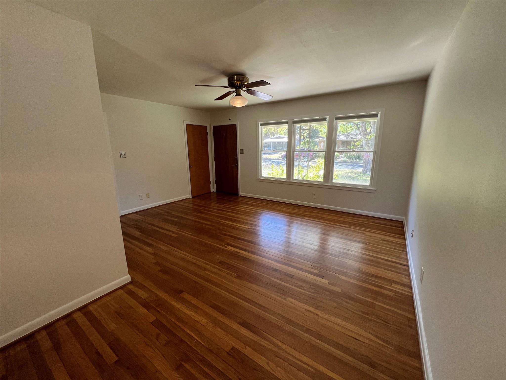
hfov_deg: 106.2
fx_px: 190
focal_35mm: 13
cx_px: 253
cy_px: 190
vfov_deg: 89.9
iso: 100
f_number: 1.8
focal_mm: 1.57
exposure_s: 1/125
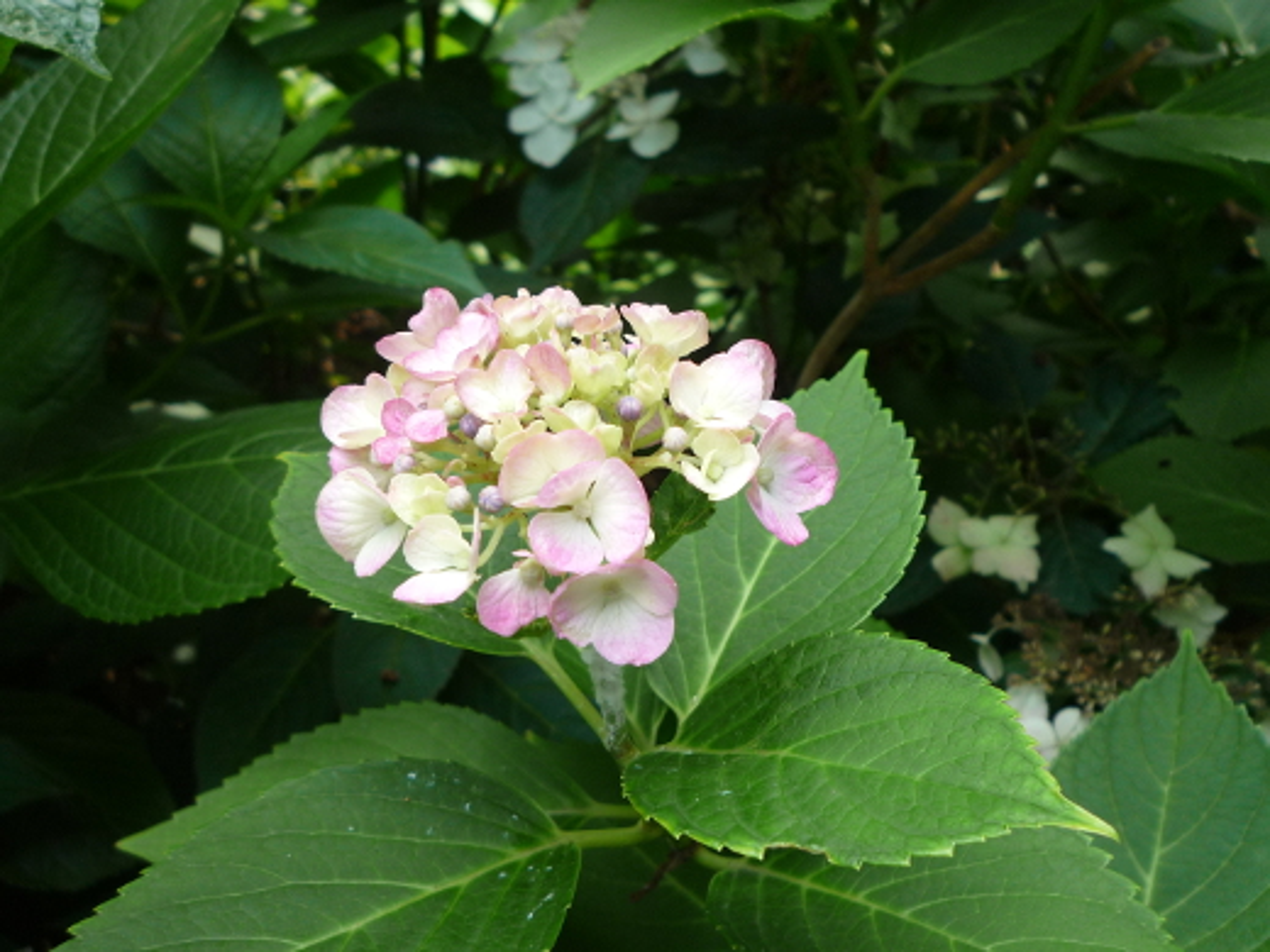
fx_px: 1211
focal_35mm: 33
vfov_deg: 42.9
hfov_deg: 55.4
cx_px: 635
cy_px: 476
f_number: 2.9
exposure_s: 1/125
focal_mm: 4.9
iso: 100
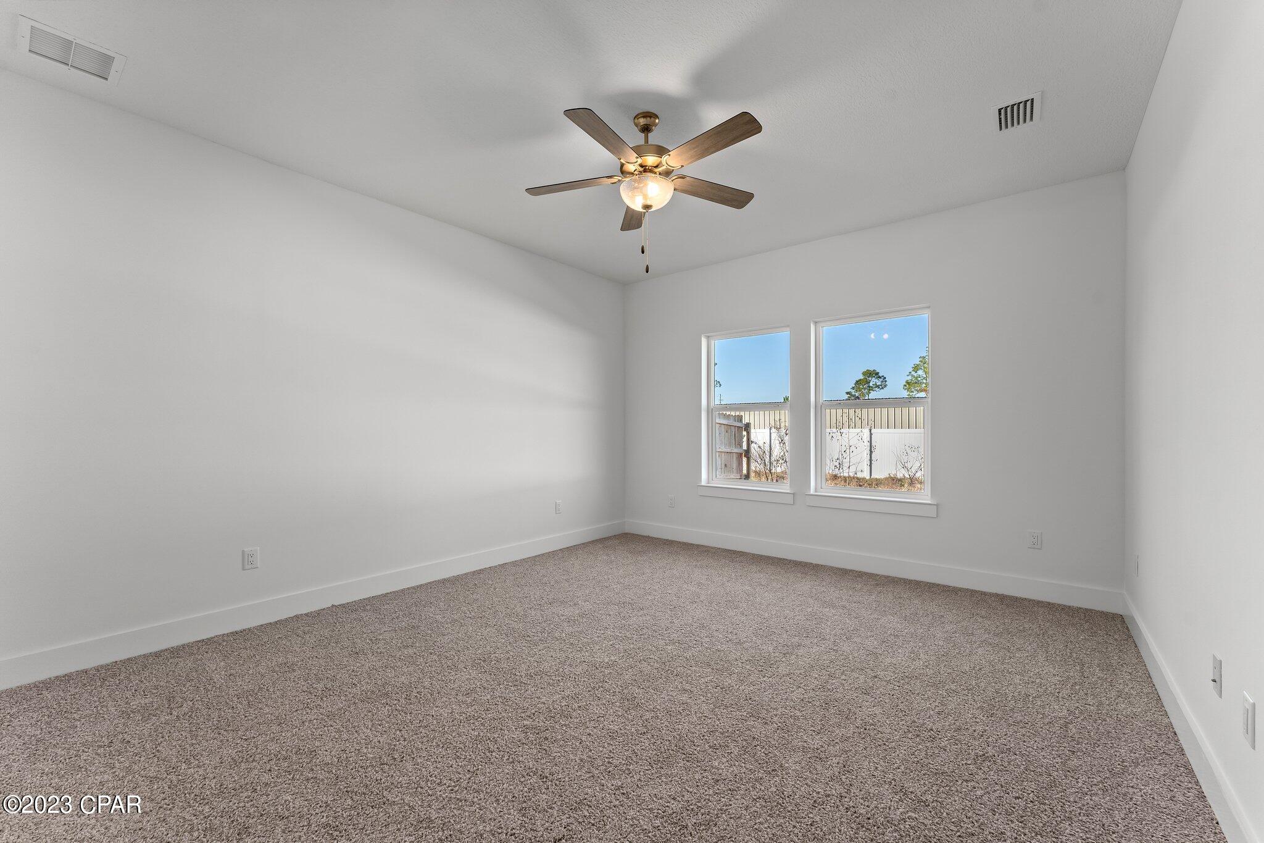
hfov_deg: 104.3
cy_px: 422
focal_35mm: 14
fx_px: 491
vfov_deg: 81.2
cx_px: 632
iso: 125
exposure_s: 1/2
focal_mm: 14
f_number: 8
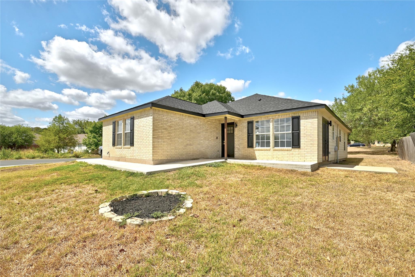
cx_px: 208
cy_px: 138
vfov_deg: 81.2
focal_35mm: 14
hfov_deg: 104.3
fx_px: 161
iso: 400
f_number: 10
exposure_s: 1/640
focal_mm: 14
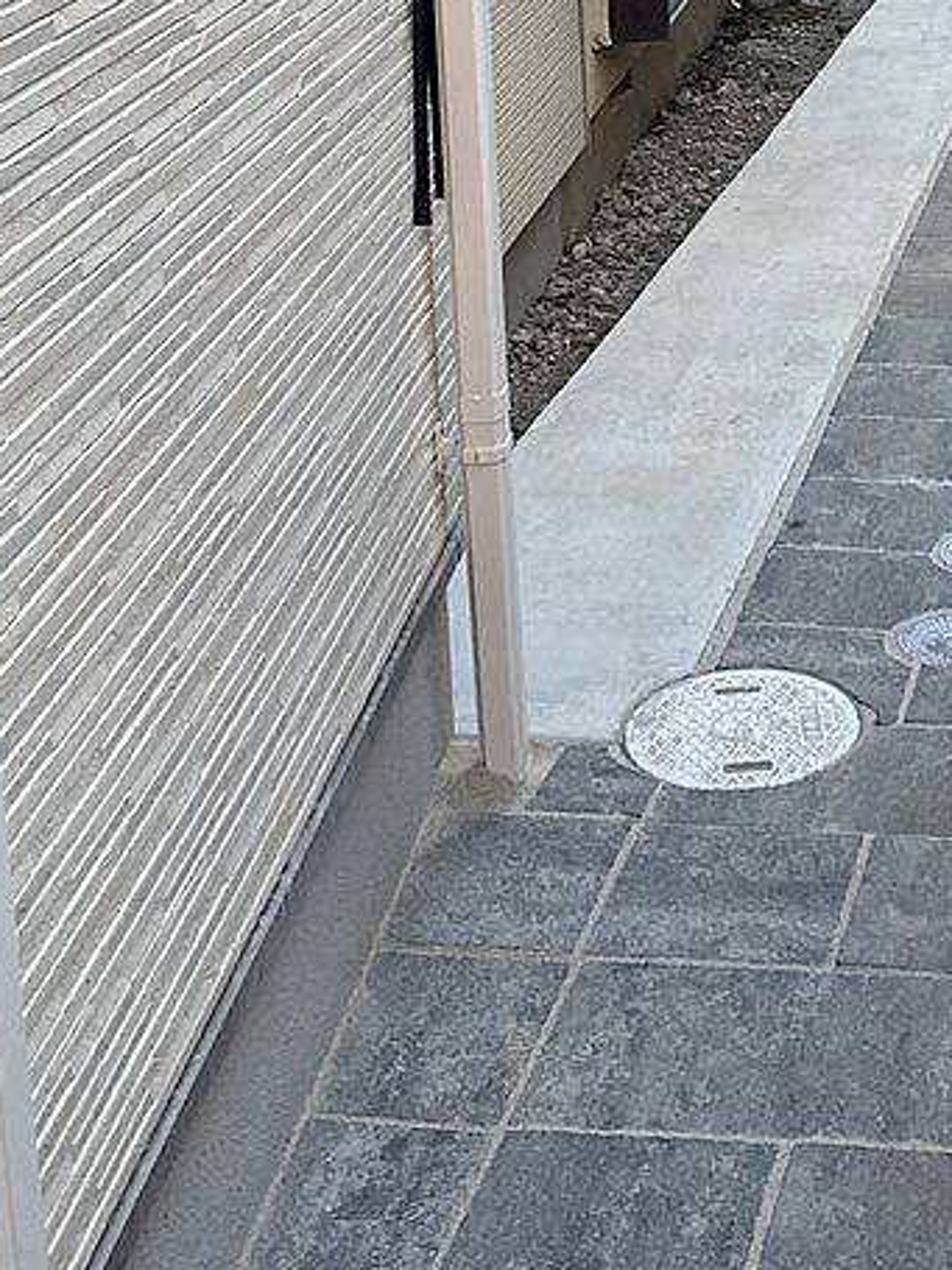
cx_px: 963
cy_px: 25
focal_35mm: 63
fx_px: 2311
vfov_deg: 28.9
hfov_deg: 22.3
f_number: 1.8
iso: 80
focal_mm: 3.99
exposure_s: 1/121
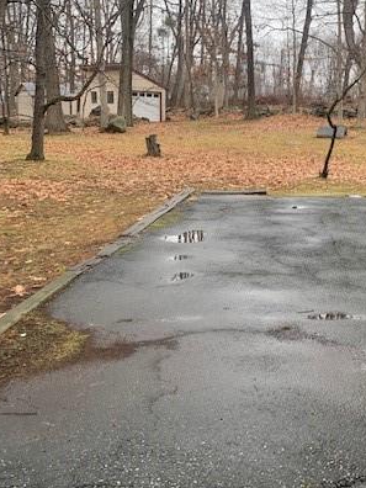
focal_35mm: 42
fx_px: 592
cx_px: 262
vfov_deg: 44.8
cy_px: 253
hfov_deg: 33.8
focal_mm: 4.25
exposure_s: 1/121
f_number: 1.8
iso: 50
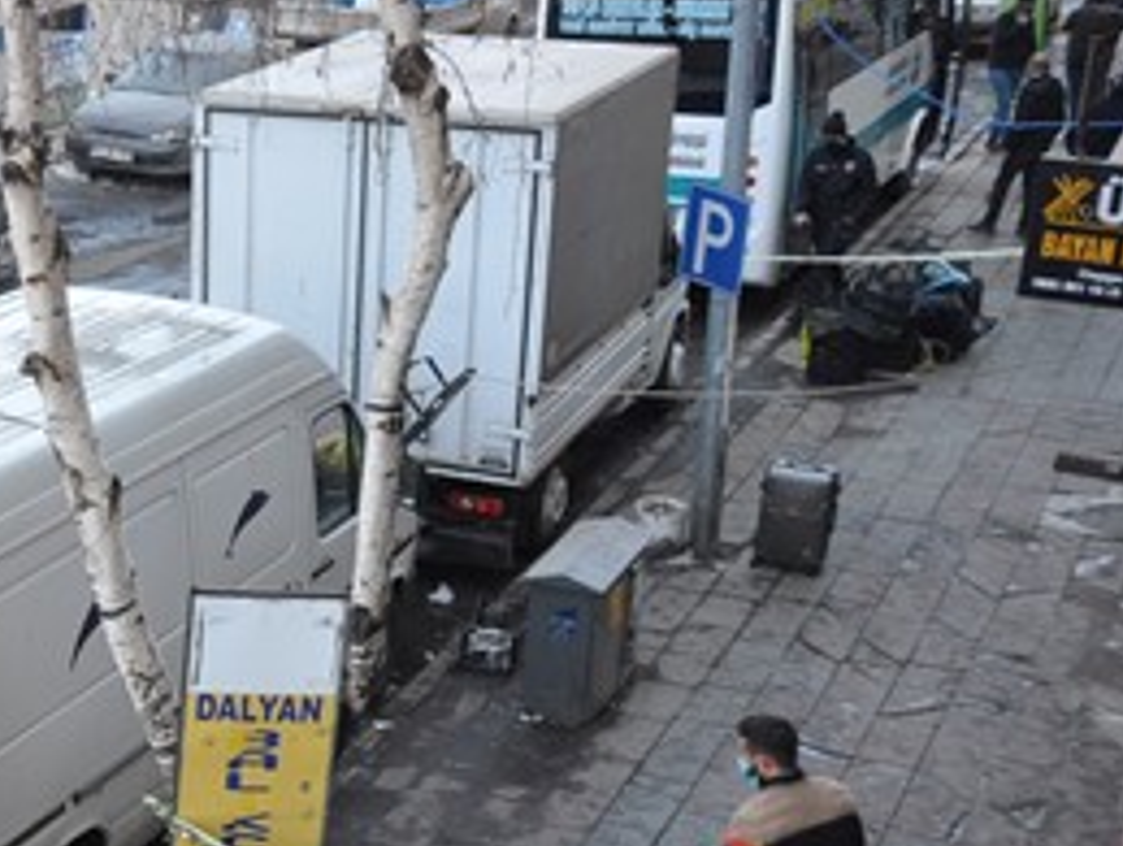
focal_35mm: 65
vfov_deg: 22.4
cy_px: 642
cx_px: -217
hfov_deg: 26.5
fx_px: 2112
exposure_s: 1/60
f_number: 4
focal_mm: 18
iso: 200
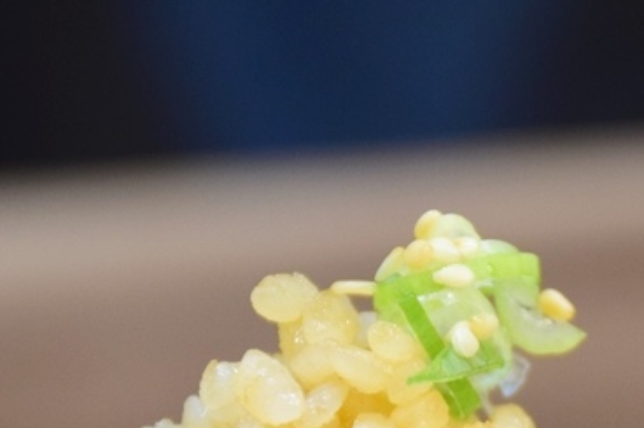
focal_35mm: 457
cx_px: 567
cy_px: 507
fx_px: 8171
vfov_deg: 3.0
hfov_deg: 4.5
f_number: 5.6
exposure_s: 1/40
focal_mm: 112
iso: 1600
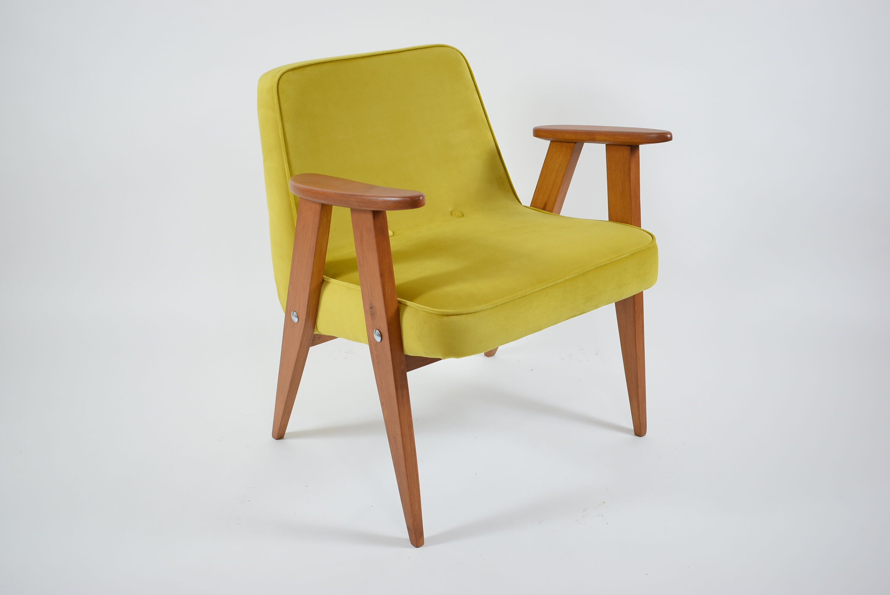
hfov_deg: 46.4
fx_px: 1039
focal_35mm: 42
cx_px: 445
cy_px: 298
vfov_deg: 31.9
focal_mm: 28
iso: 100
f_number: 4.2
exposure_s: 1/20
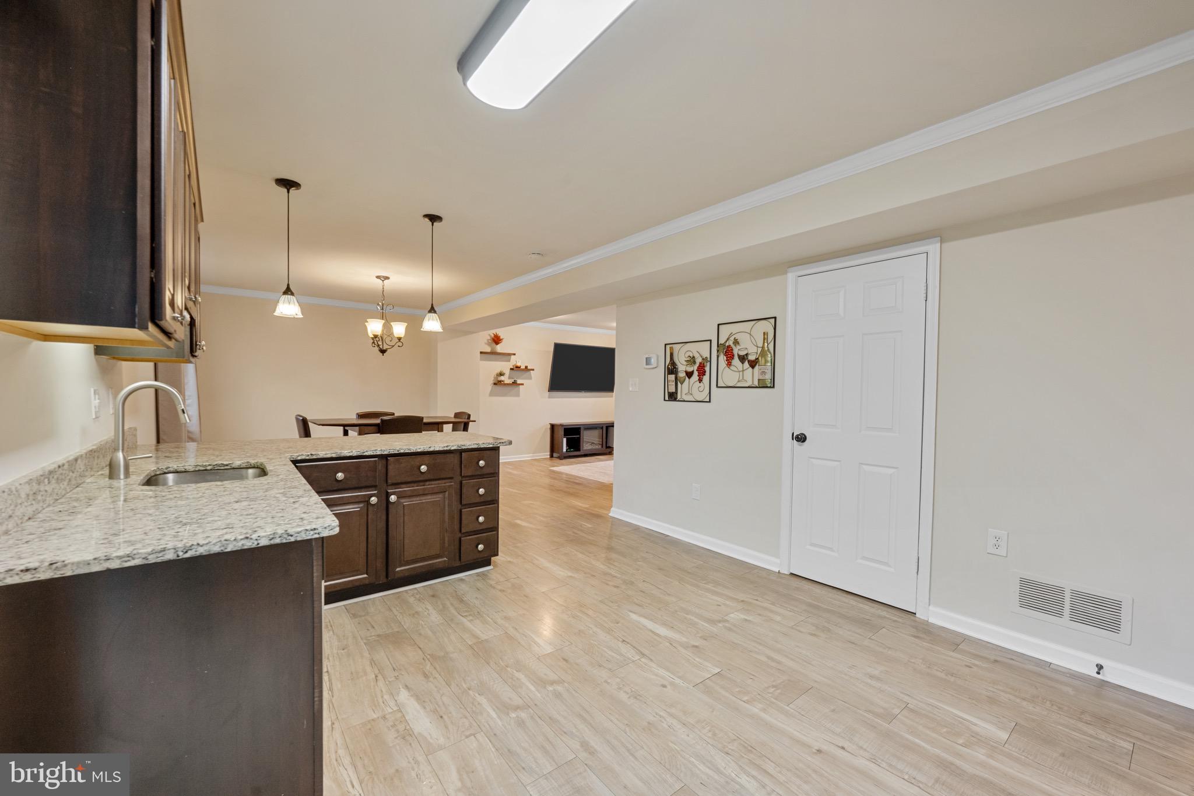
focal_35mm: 14
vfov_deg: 81.2
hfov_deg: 104.3
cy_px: 398
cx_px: 597
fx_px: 464
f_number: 8
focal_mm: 14
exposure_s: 1/5
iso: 320
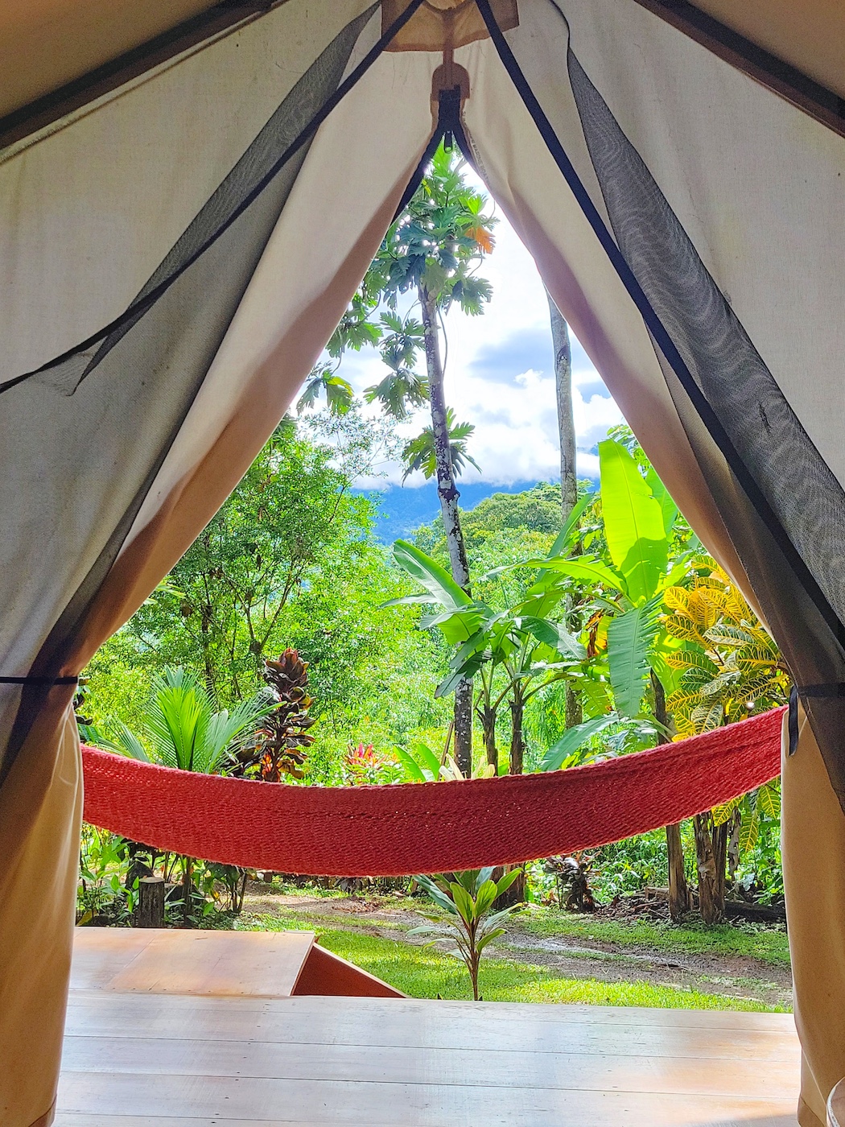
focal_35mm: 26
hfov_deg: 53.1
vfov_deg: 67.3
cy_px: 564
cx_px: 422
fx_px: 846
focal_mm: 5.4
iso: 50
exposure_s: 1/769
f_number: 1.8
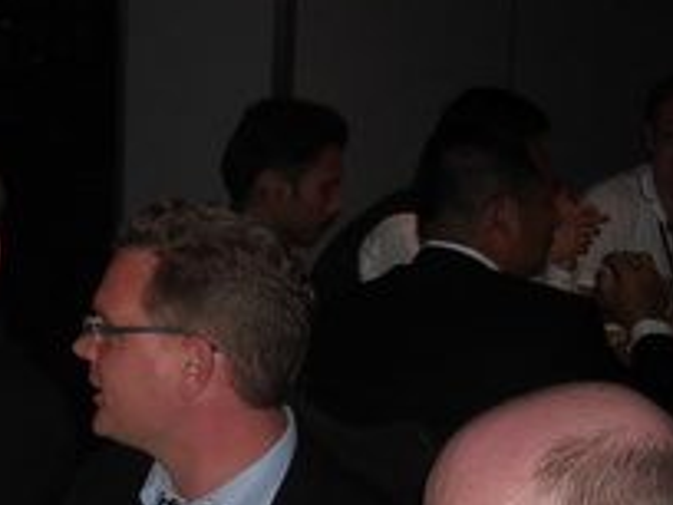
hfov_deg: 16.5
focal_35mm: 110
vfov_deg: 13.3
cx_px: -294
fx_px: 2139
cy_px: 485
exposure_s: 1/60
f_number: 2.8
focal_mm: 5.7
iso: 100
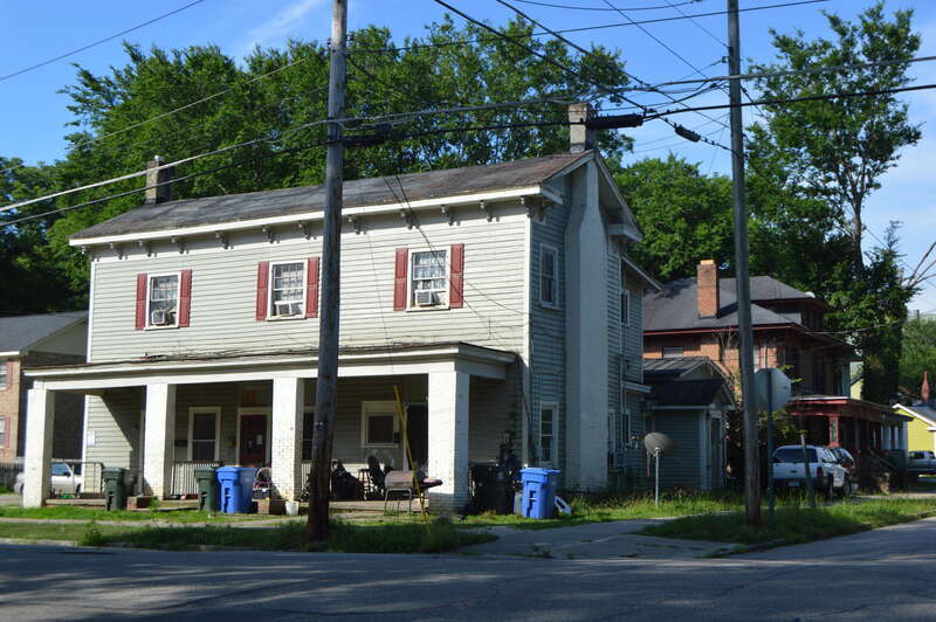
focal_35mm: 48
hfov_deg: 41.1
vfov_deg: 28.0
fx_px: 1247
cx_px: 468
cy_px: 311
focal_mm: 32
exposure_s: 1/250
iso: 100
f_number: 8
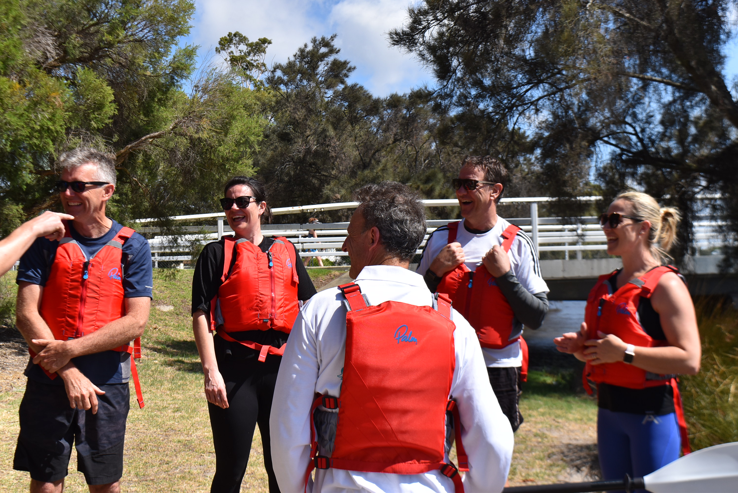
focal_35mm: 51
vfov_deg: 26.5
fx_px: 1046
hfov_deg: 38.9
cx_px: 369
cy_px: 246
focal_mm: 34
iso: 200
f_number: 11
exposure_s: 1/500
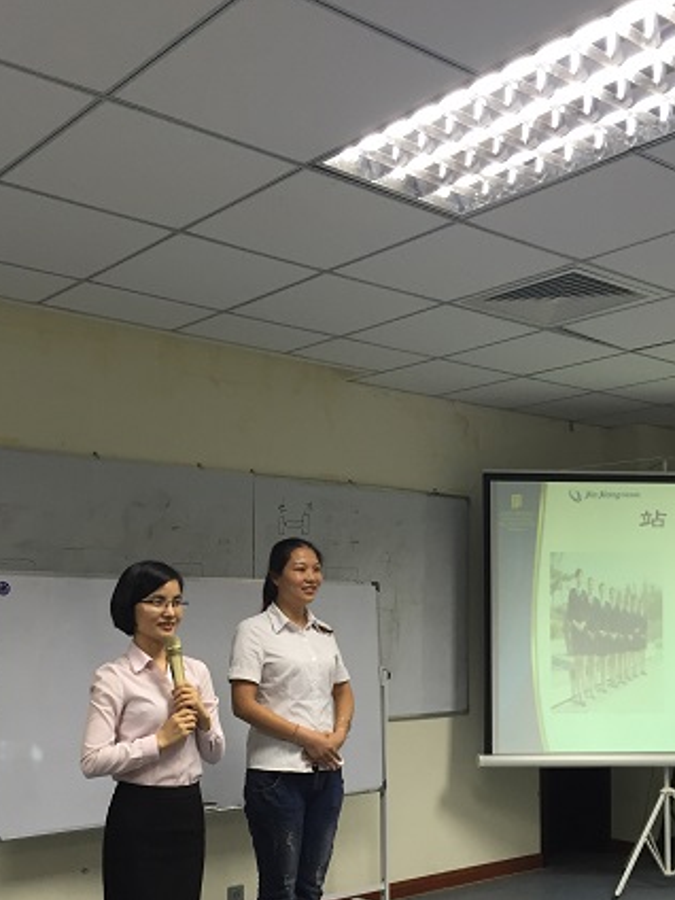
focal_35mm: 41
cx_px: 293
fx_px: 1066
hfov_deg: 35.1
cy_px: 628
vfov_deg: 44.8
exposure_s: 1/33
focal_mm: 4.15
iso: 80
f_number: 2.2
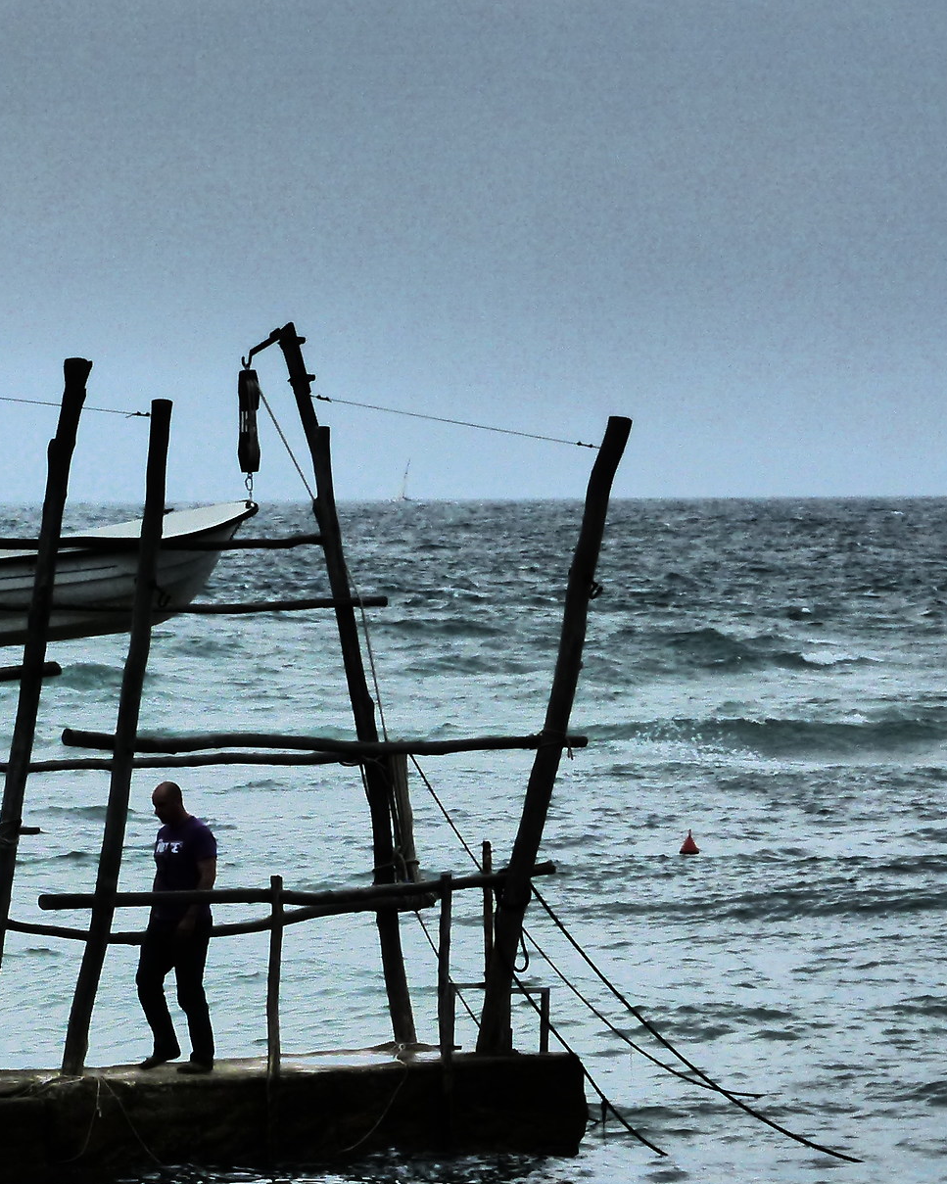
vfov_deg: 8.9
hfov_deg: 7.1
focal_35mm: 217
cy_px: 724
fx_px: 7603
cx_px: -151
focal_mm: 20.1
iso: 160
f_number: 8
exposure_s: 1/800
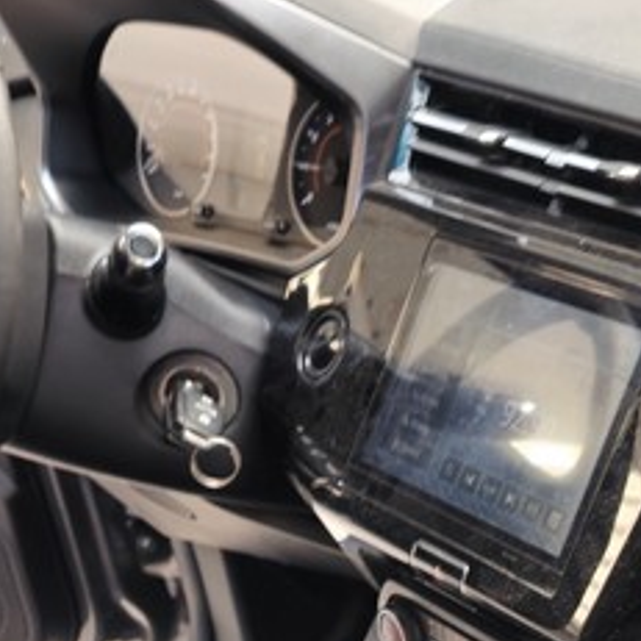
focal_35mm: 90
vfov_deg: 17.8
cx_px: 730
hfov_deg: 18.5
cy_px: 877
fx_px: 1886
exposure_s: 1/60
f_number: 1.7
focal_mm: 6.3
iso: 50
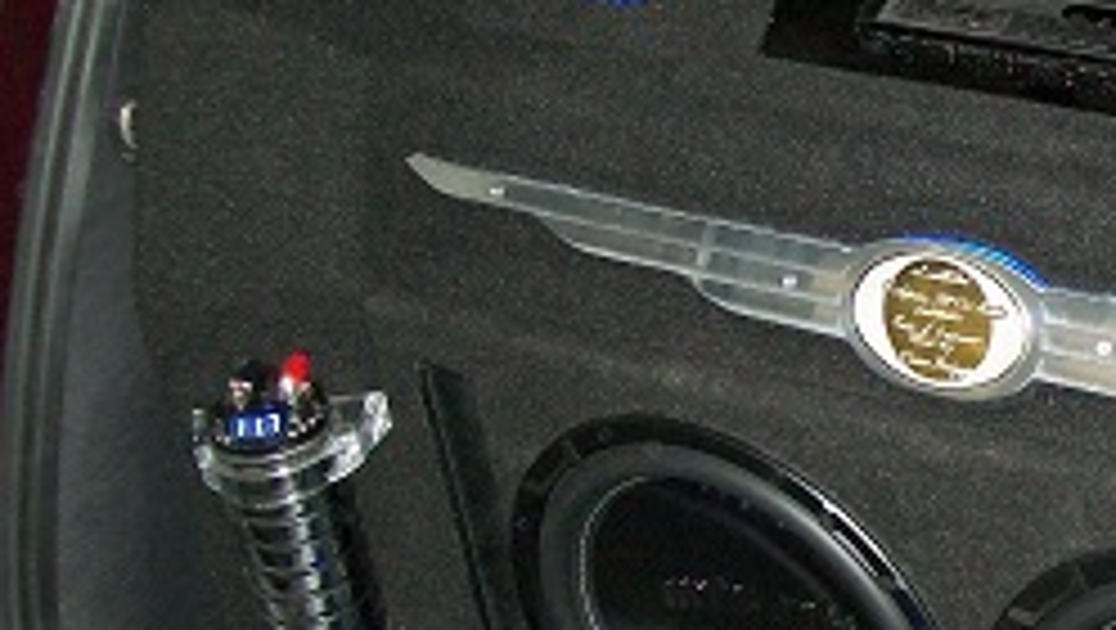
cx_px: 1112
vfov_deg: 15.3
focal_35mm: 79
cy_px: 322
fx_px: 2340
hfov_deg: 25.5
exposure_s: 1/60
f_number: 2.7
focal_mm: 6
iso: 160
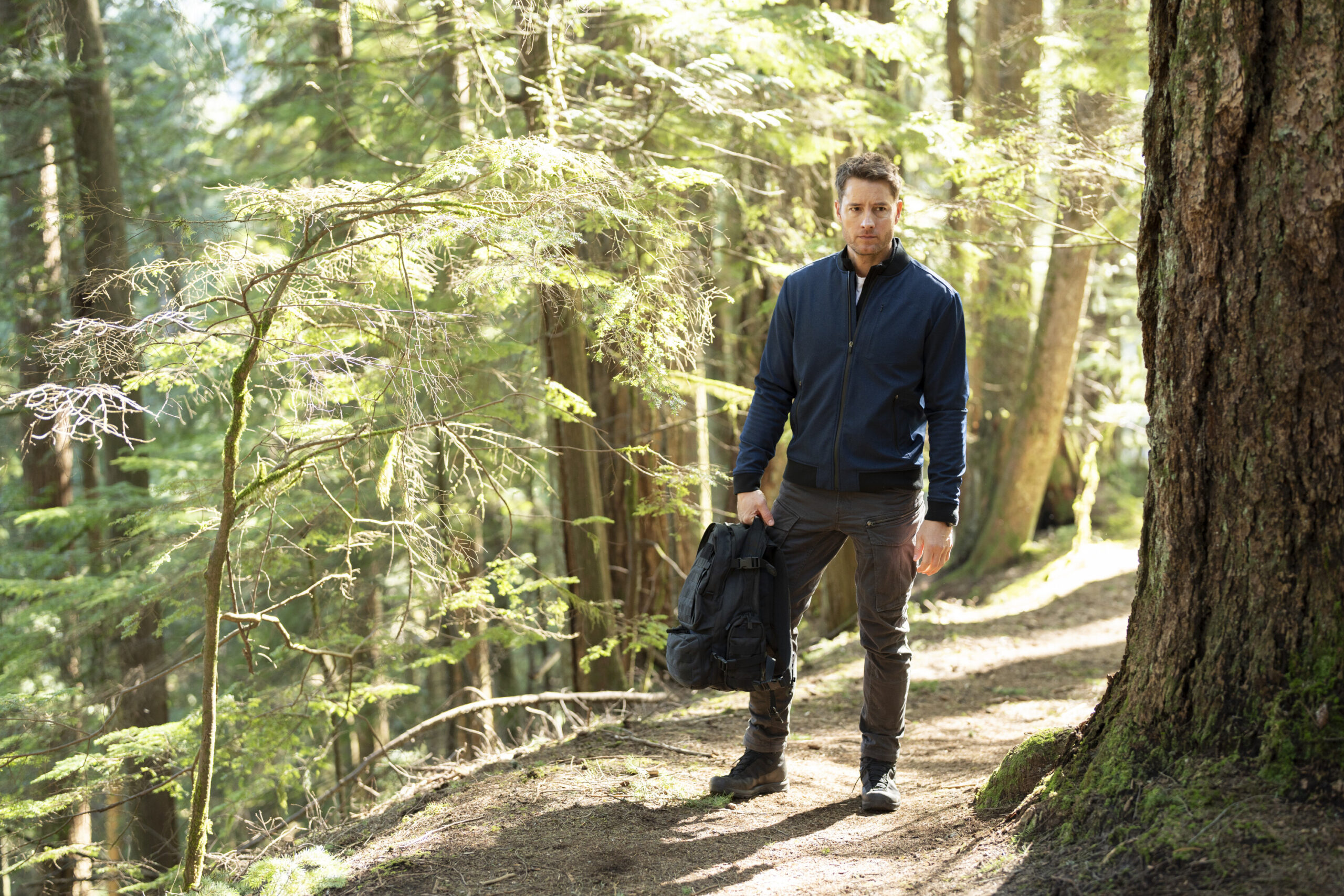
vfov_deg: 27.0
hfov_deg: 39.6
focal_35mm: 50
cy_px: 448
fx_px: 1867
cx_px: 672
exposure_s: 1/200
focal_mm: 50
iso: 400
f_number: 1.8
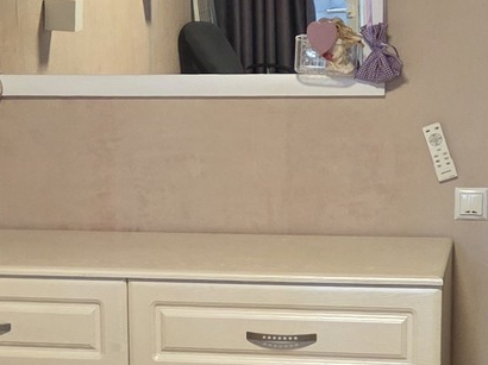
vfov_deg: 12.8
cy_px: 283
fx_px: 1620
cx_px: 244
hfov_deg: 17.1
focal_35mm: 115
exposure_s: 1/100
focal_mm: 5.4
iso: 400
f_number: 1.8
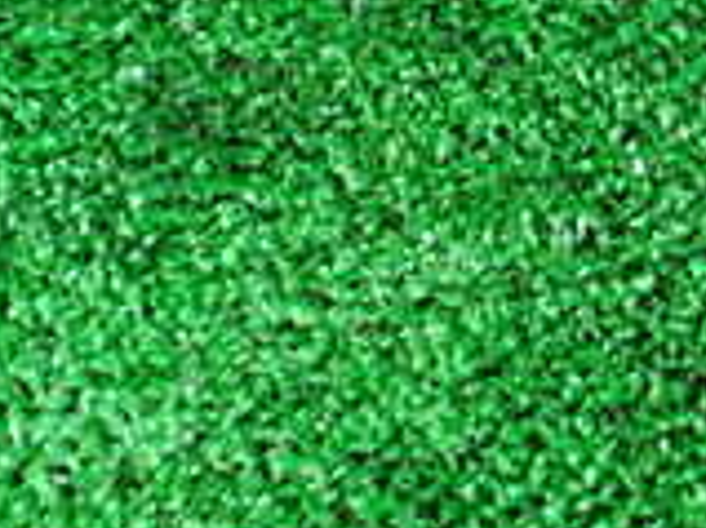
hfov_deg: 16.9
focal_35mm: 113
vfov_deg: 12.5
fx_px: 2303
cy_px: -222
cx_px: 777
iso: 800
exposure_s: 1/30
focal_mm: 5.4
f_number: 2.3
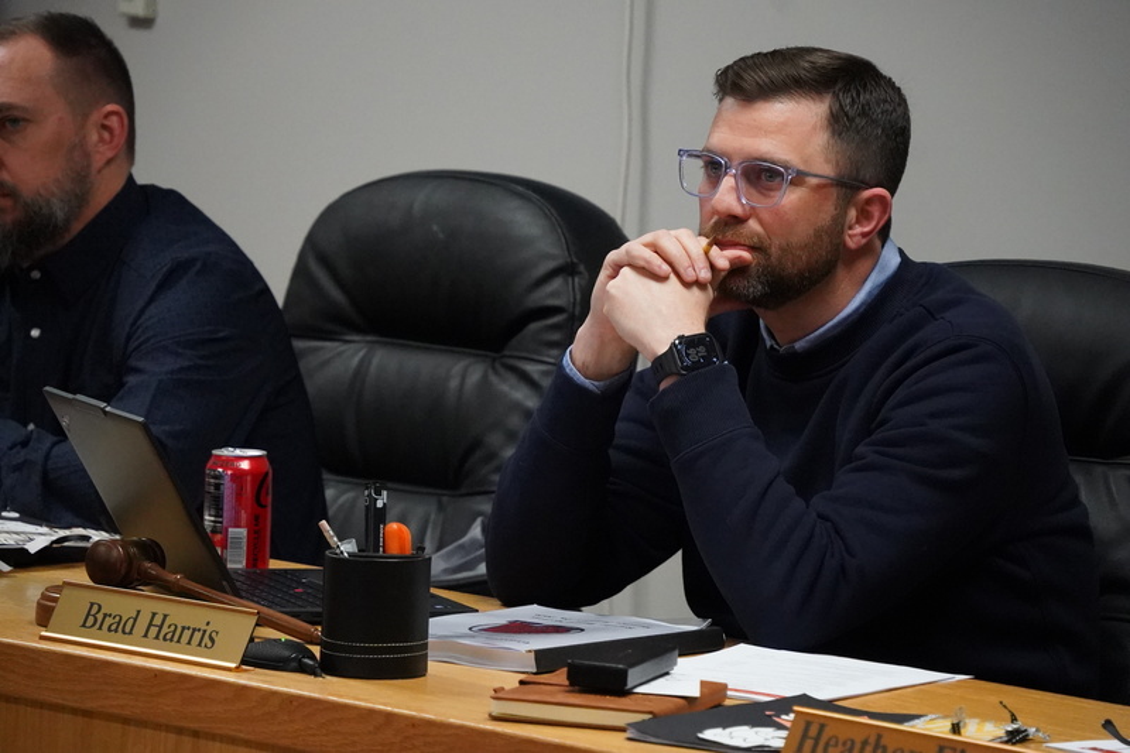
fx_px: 5397
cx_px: 565
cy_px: 376
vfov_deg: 8.0
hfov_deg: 12.0
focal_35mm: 172
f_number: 5.6
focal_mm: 115
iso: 10000
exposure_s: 1/500
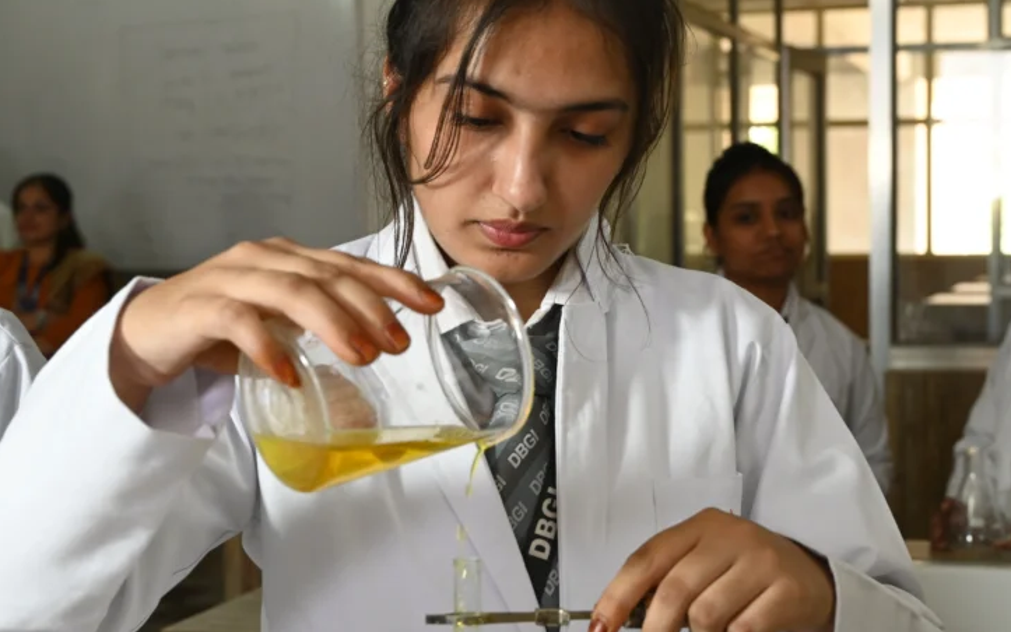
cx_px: 579
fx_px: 1791
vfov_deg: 20.0
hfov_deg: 31.5
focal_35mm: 65
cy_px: 326
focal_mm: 45
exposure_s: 1/100
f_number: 6.3
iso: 1600
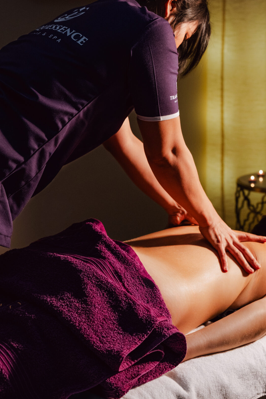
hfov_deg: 18.6
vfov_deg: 27.3
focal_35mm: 73
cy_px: 102
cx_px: 171
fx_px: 809
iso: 1250
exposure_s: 1/200
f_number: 4.5
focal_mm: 46
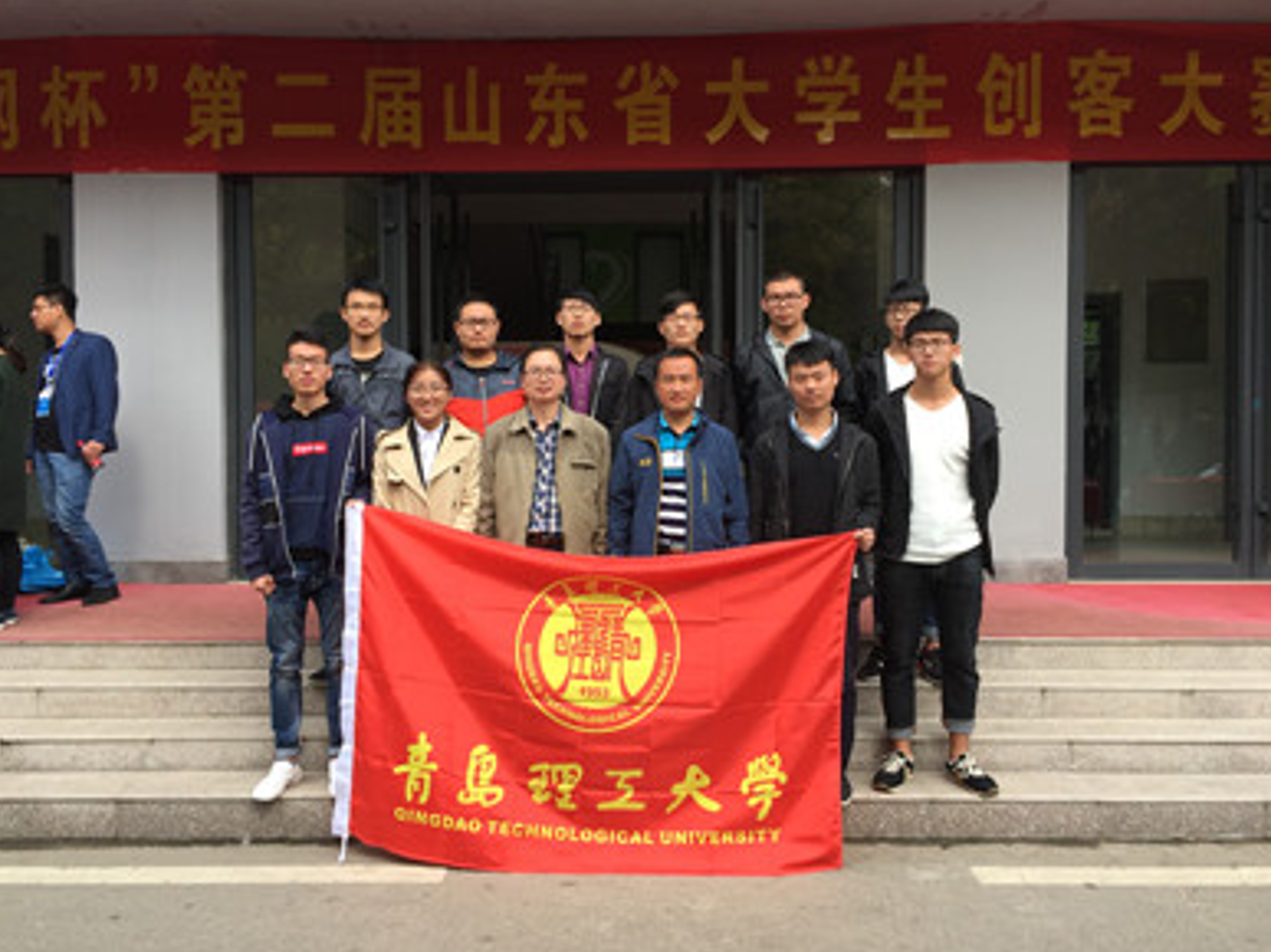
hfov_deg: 60.0
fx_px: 1101
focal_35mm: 30
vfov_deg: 46.8
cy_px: 479
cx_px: 627
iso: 32
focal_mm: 4.15
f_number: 2.2
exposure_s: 1/520
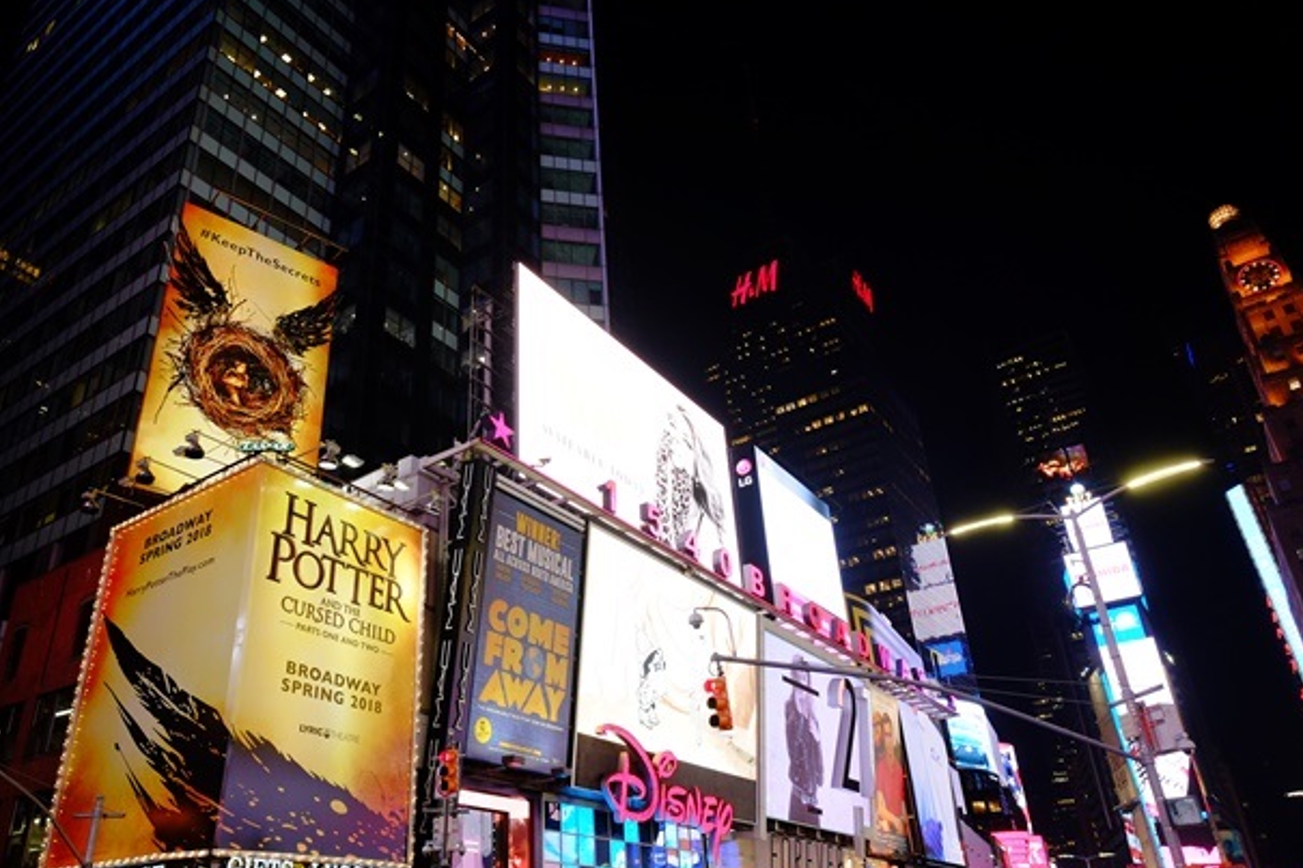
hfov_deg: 71.2
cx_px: 569
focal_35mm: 25
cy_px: 476
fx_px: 905
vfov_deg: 51.2
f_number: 3.6
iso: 800
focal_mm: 14
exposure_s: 1/125
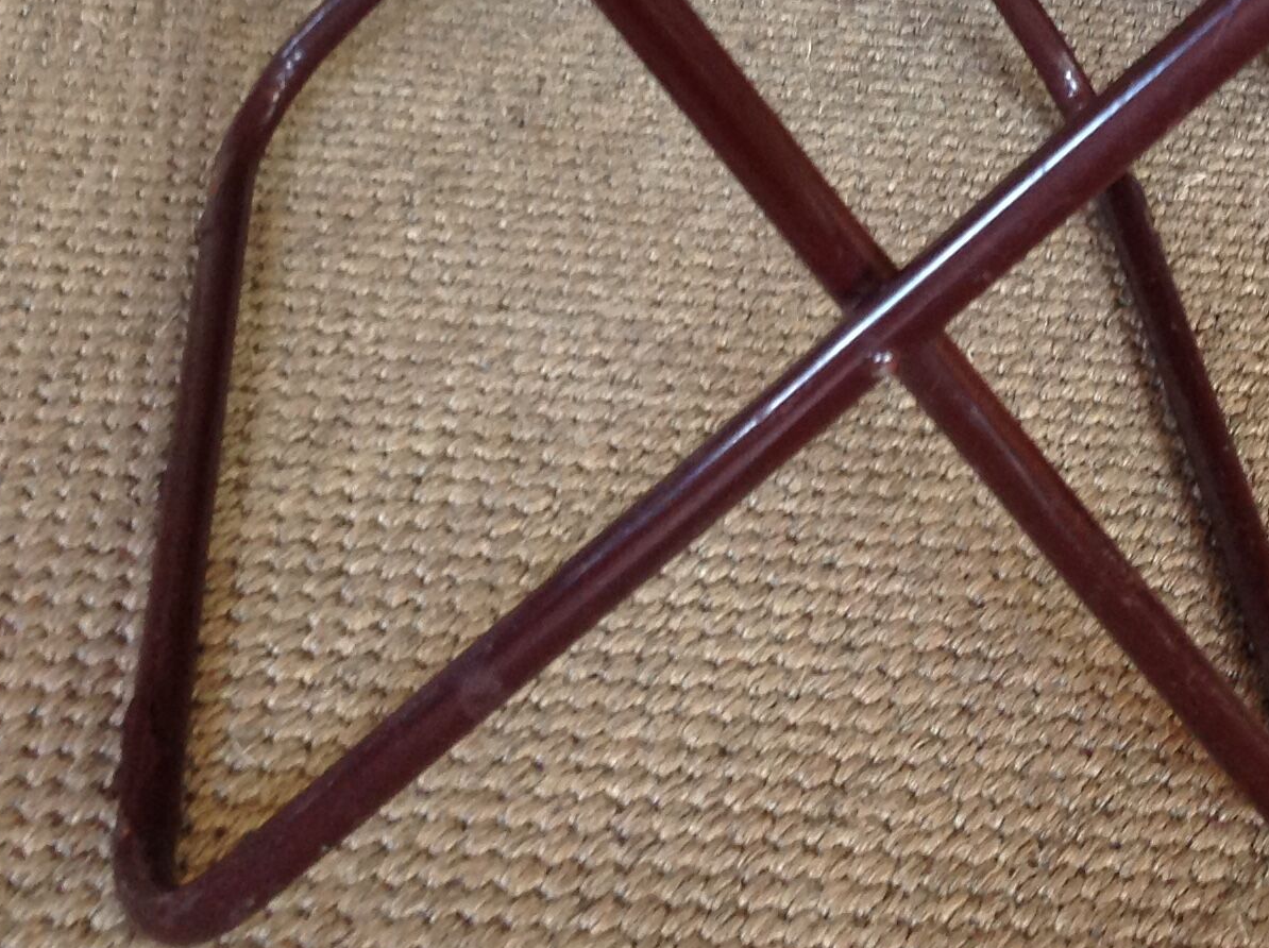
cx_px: 800
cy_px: -36
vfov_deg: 18.7
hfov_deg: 25.6
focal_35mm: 76
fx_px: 2782
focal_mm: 4.28
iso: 125
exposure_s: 1/15
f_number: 2.4
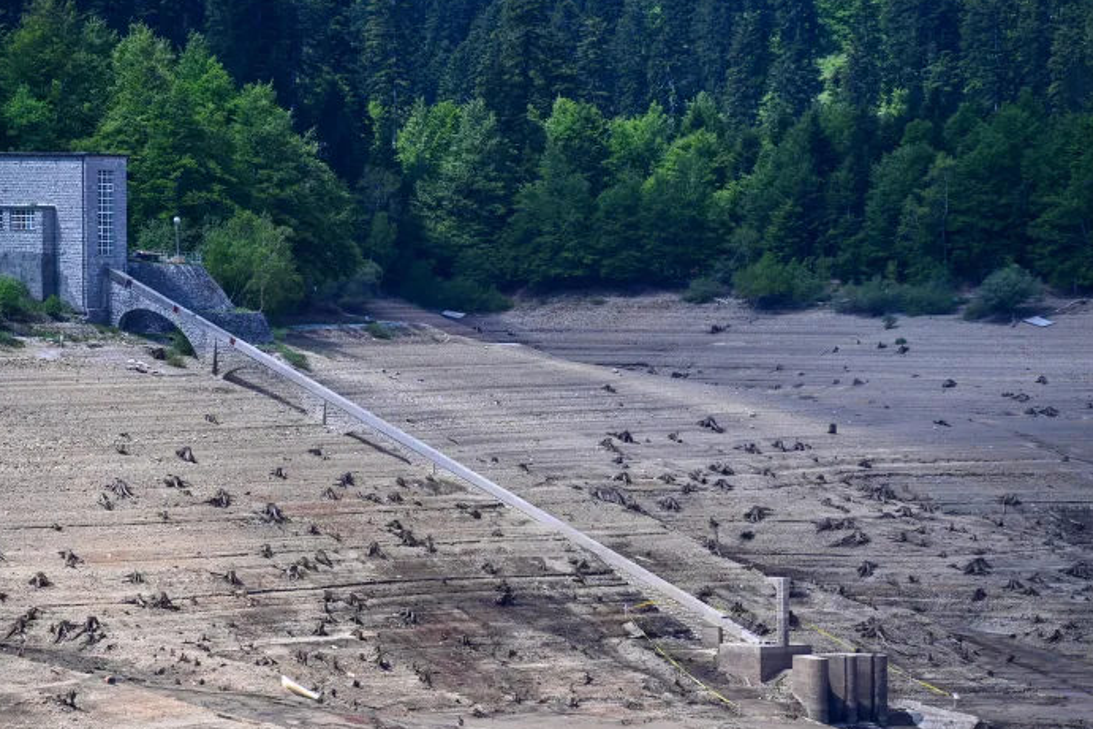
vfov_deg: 6.2
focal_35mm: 220
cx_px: 508
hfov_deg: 9.4
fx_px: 6680
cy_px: 391
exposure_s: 1/1250
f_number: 4
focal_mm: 200
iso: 125
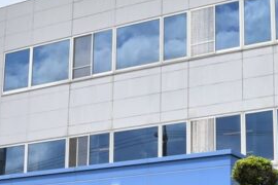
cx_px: 190
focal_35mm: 91
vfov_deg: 14.8
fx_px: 703
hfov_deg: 22.3
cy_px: 174
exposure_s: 1/200
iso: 100
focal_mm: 16
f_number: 9
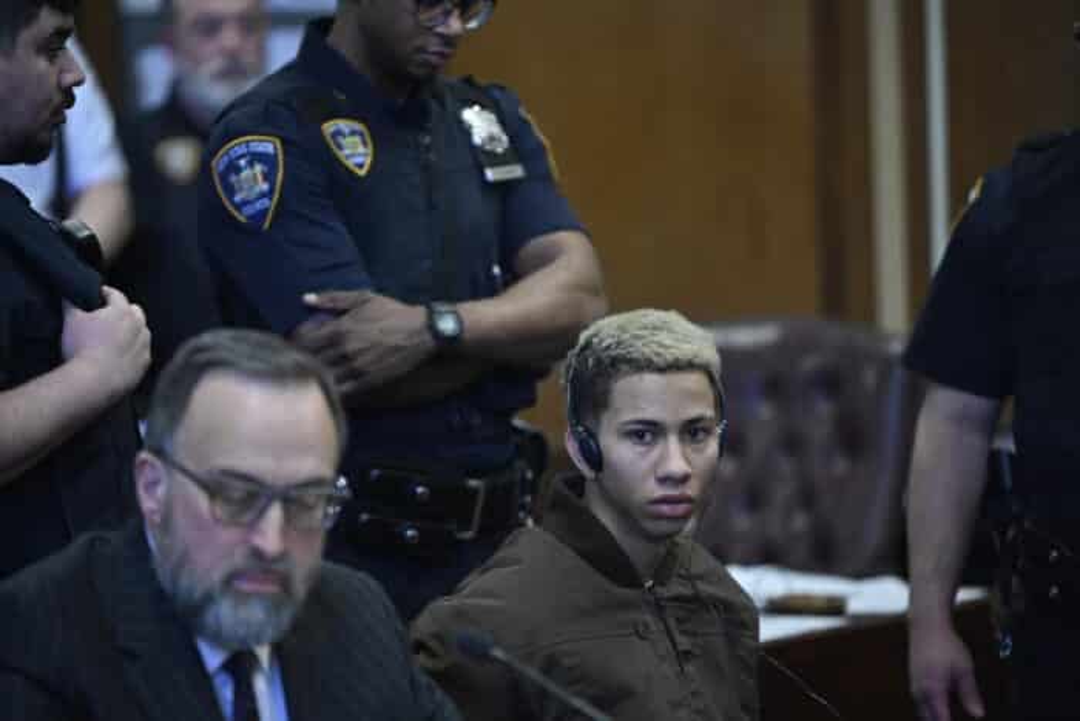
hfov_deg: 10.3
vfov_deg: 6.9
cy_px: 360
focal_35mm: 200
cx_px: 540
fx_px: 6001
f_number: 2.8
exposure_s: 1/160
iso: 1250
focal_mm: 200
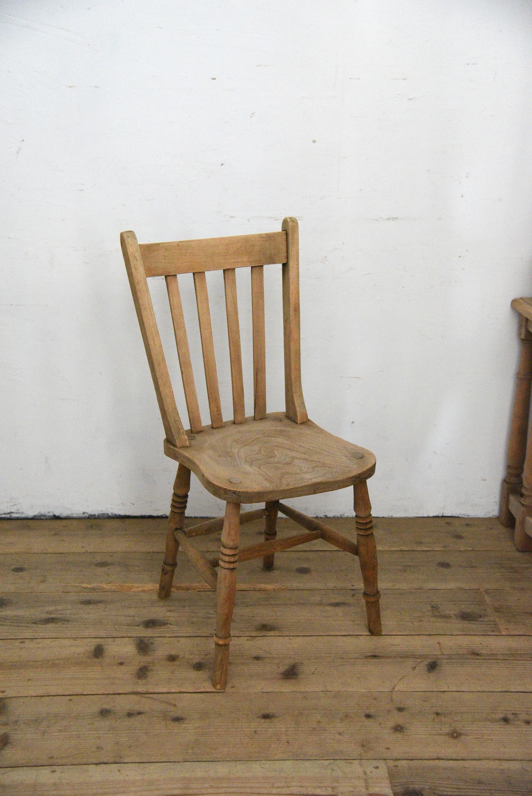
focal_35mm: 44
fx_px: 974
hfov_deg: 30.5
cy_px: 398
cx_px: 266
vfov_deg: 44.5
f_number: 4
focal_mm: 44
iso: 12800
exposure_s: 1/50
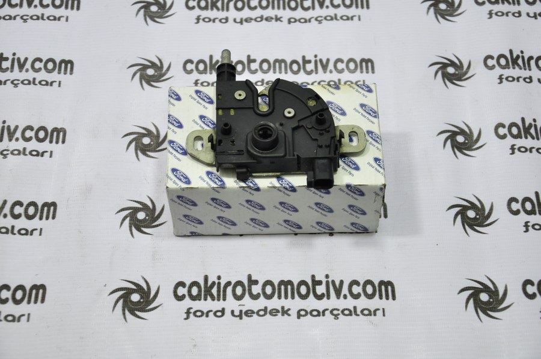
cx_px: 270
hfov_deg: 28.1
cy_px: 180
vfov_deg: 18.9
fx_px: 1081
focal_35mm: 72
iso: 280
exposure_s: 1/40
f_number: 4.8
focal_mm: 48
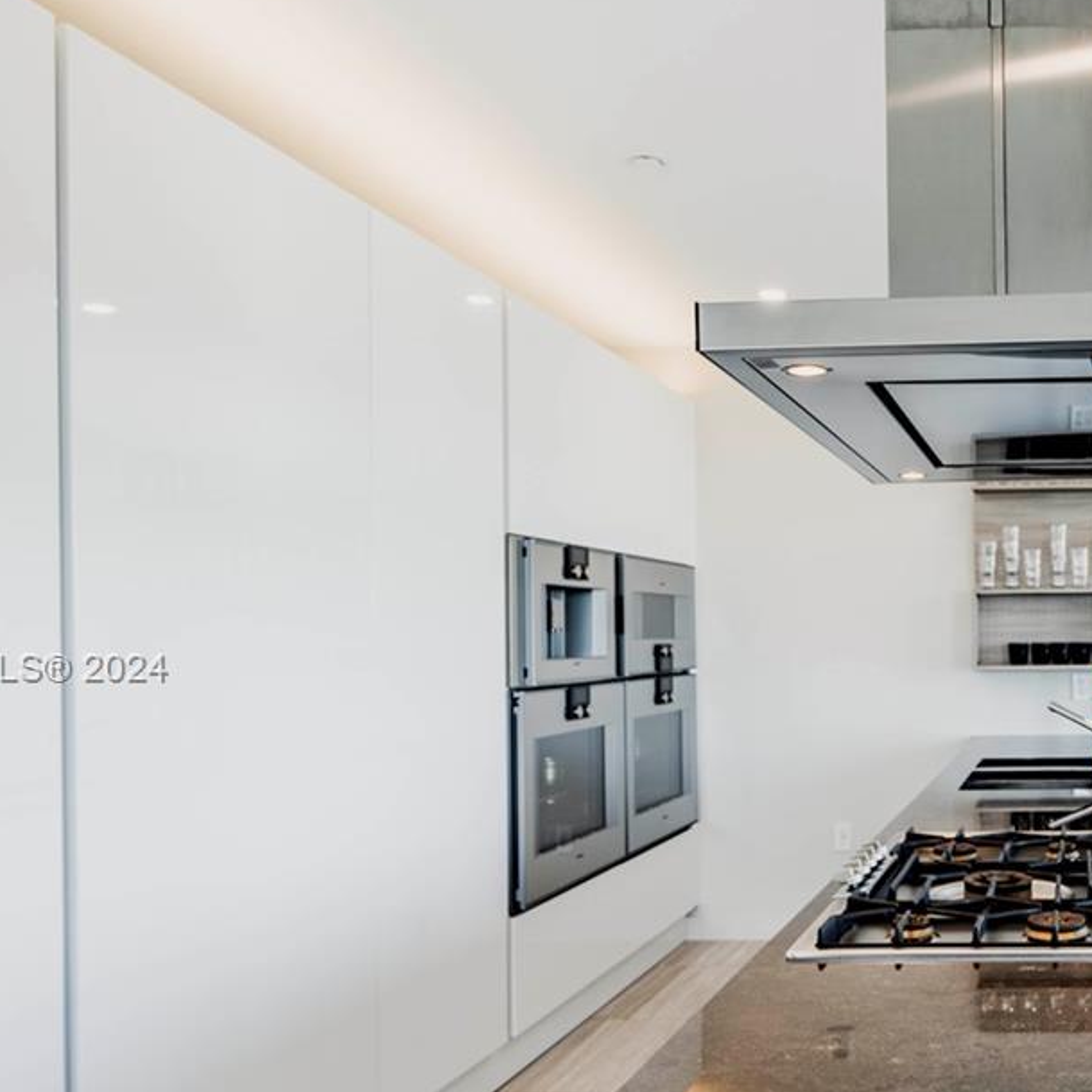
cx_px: 1027
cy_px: 671
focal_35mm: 29
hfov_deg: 48.4
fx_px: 1035
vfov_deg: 55.1
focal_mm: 13
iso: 125
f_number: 5.6
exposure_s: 1/20
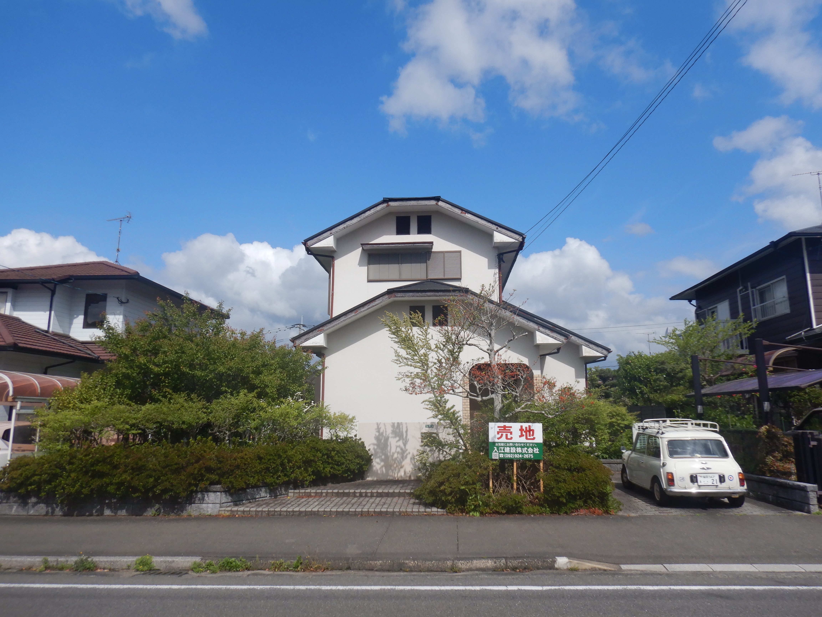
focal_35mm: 24
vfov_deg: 56.8
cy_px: 308
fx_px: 570
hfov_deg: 71.6
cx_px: 411
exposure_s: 1/400
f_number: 8.2
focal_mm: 4.3
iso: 125
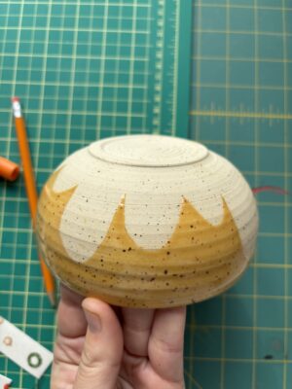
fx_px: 292
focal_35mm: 26
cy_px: 194
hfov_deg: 53.1
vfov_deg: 67.3
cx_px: 146
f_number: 1.6
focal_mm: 5.96
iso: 40
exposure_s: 1/188
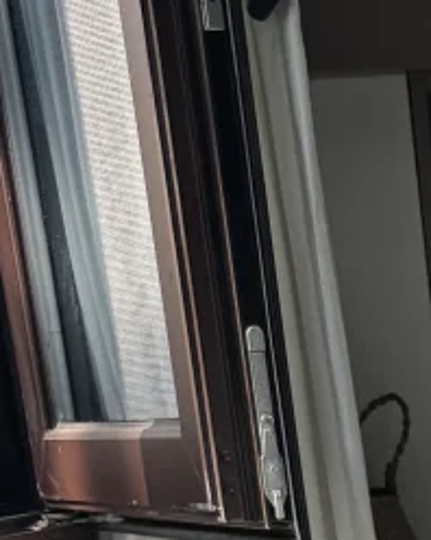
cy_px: 1148
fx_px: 2171
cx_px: 797
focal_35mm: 136
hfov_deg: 10.6
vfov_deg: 12.2
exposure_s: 1/343
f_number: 1.78
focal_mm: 6.76
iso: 80
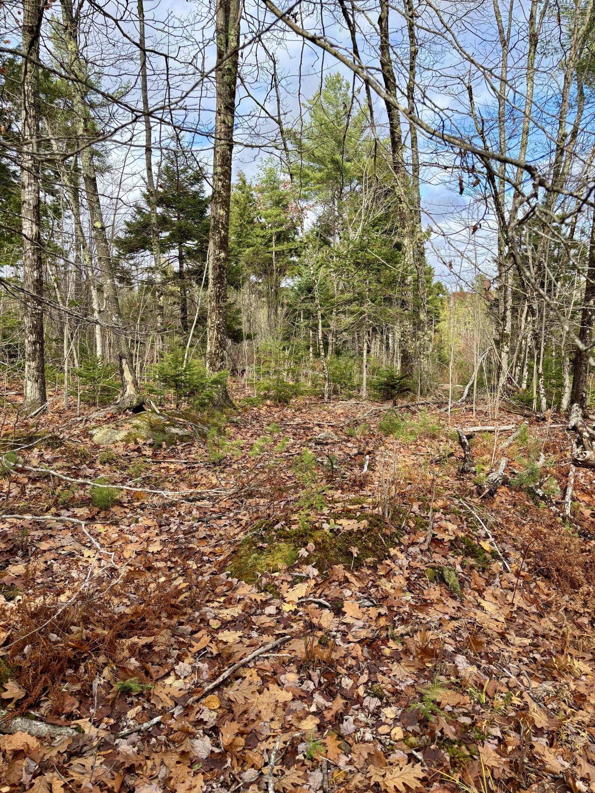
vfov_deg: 67.3
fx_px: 596
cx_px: 298
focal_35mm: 26
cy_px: 396
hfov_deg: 53.1
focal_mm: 5.96
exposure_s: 1/1016
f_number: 1.6
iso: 50
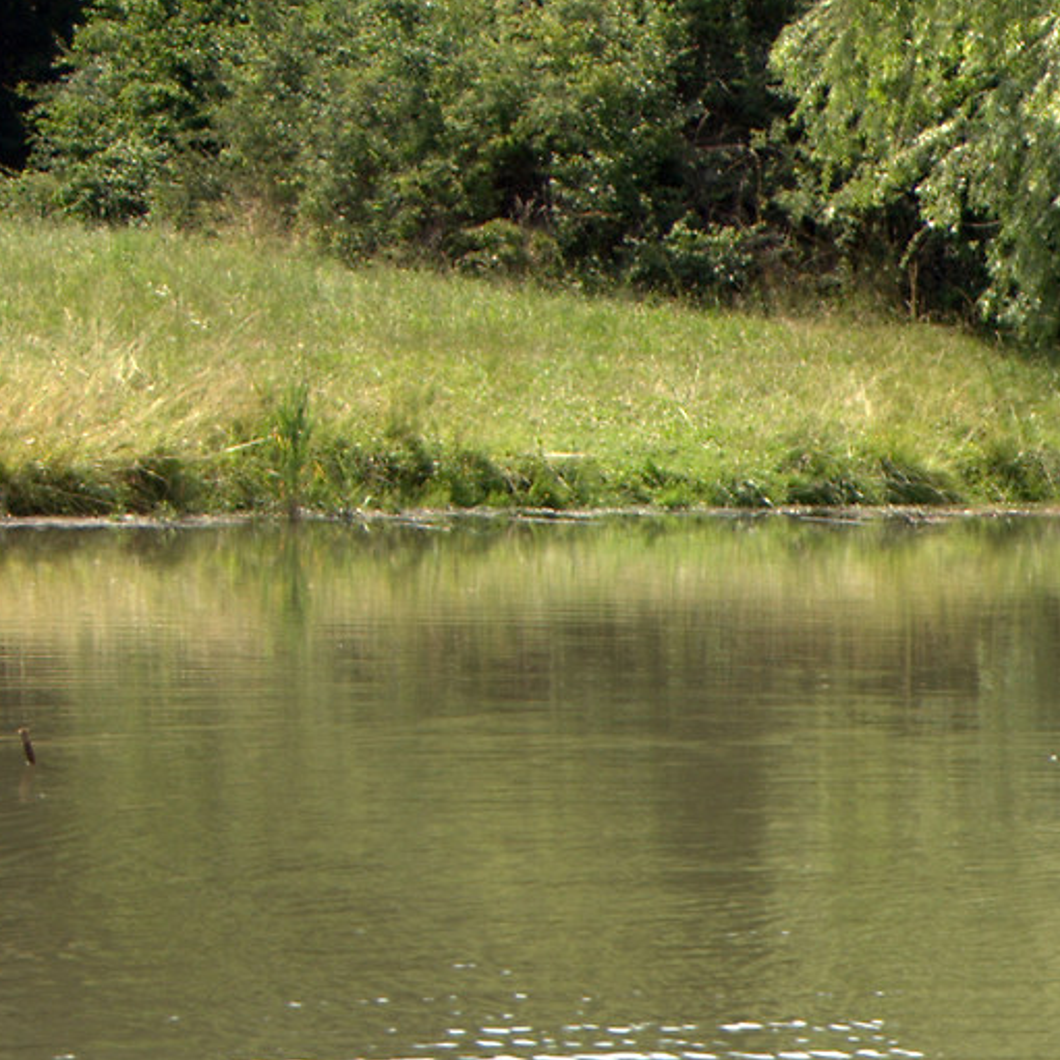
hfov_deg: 8.0
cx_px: 2475
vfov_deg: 8.5
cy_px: 1288
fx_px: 7067
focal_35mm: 204
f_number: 6.3
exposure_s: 1/160
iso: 100
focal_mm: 34
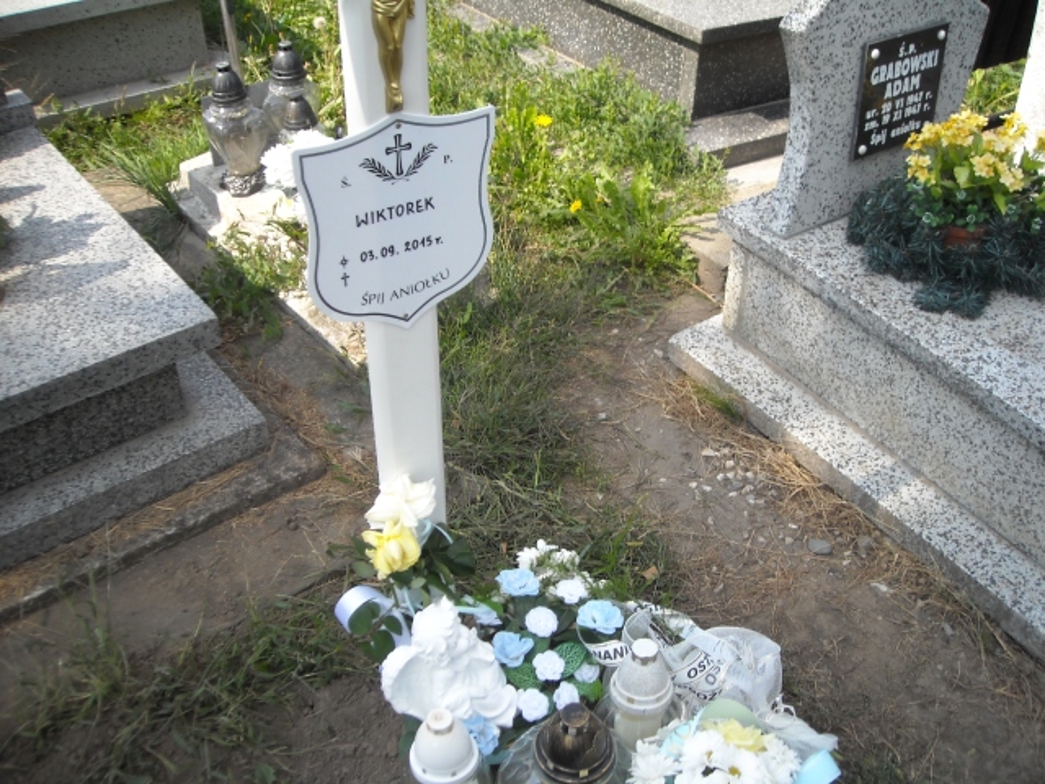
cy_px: 392
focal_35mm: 35
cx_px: 522
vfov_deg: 40.7
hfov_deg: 52.6
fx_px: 1057
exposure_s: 1/129
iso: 64
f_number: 5.6
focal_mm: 5.7
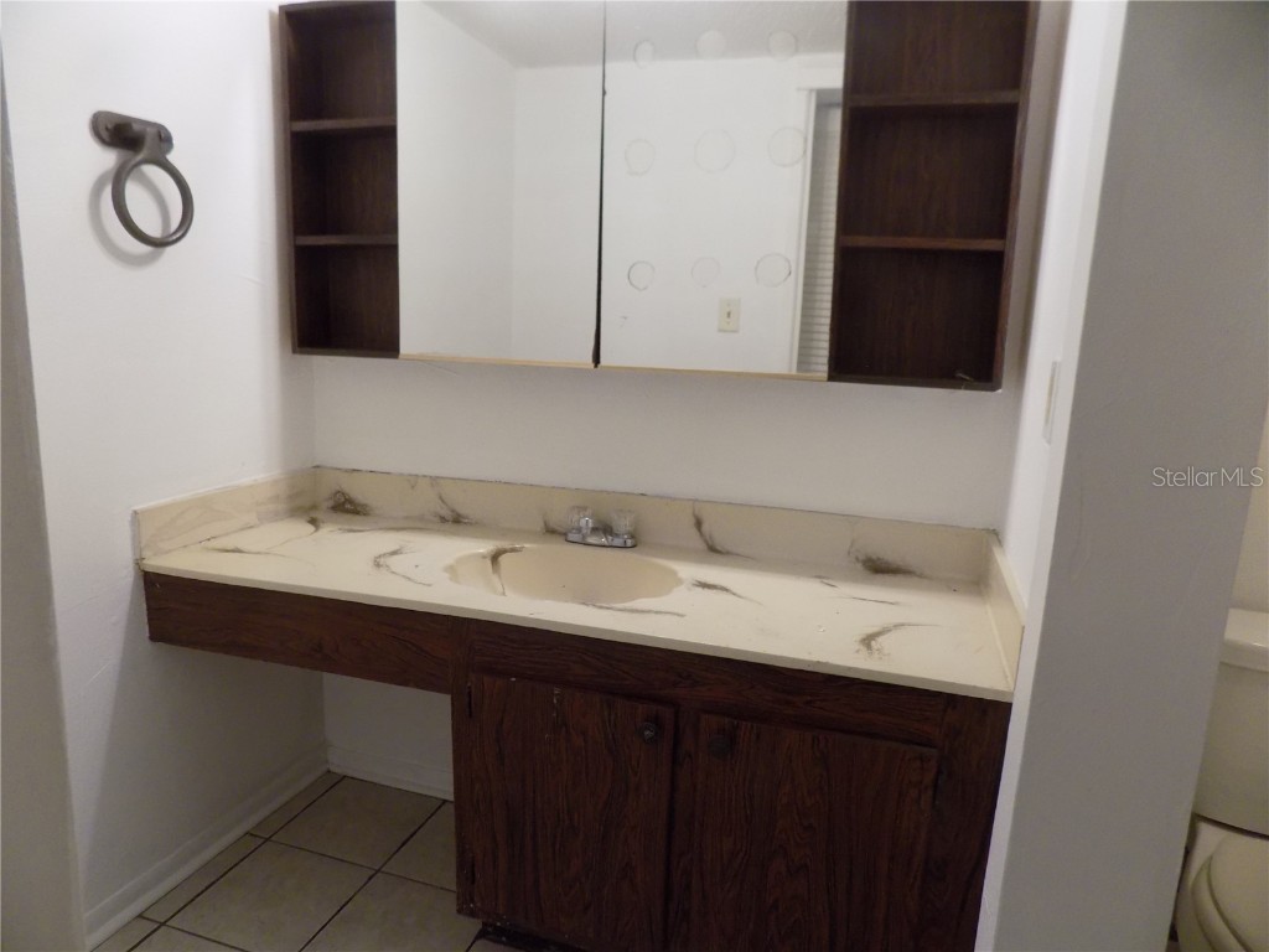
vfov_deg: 58.9
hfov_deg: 73.9
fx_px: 843
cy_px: 476
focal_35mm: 23
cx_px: 634
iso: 280
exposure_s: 1/30
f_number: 3.1
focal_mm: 4
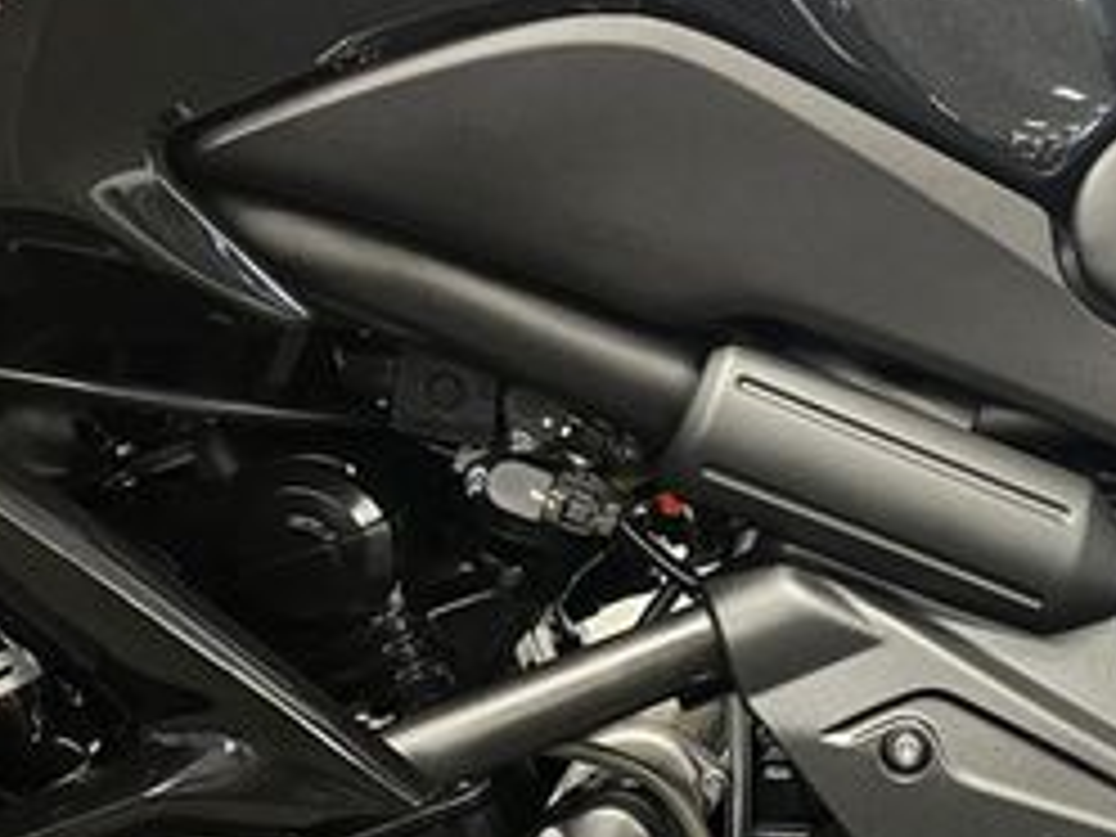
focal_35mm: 67
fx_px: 2160
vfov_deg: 21.9
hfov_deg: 27.9
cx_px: 994
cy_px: 540
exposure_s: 1/33
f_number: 1.6
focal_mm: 5.1
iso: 400
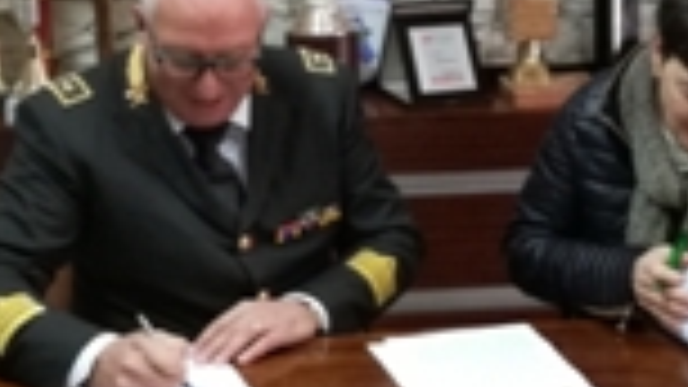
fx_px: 1569
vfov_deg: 14.0
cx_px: 409
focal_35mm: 86
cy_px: 158
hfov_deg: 24.7
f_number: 2
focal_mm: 3.79
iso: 320
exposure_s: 1/25
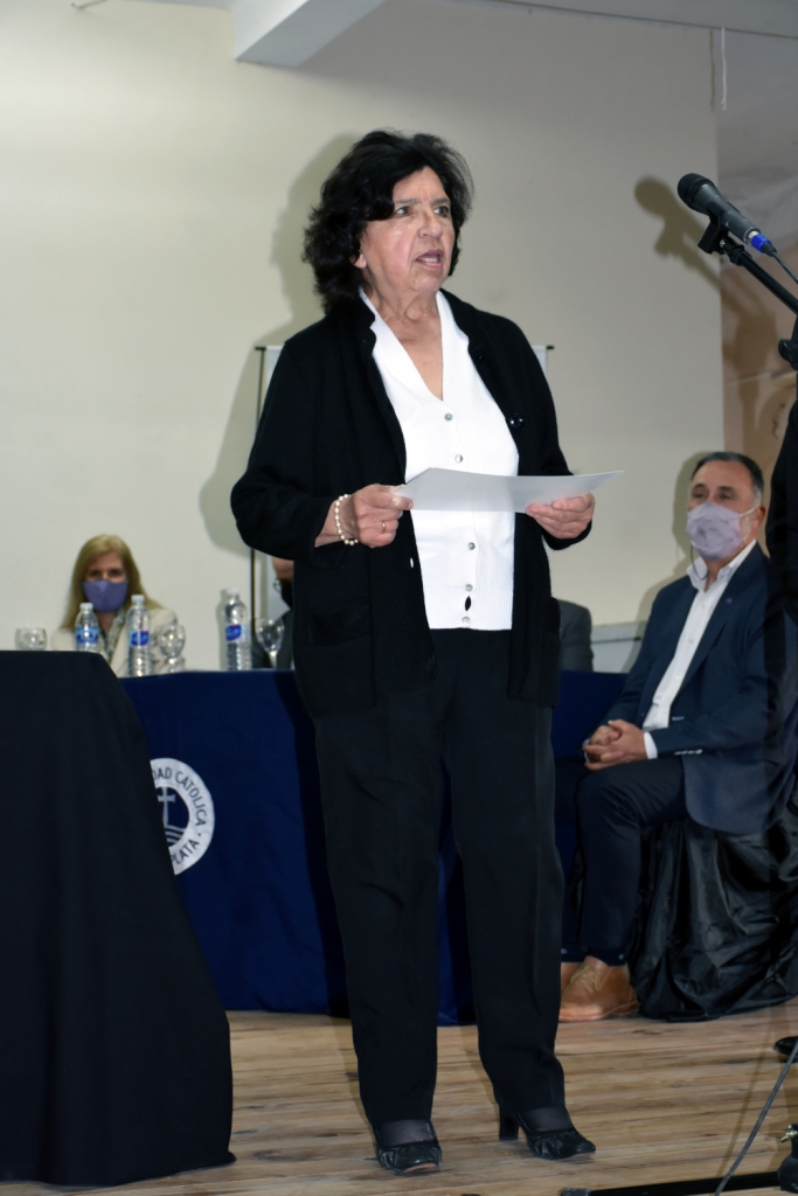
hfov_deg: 20.2
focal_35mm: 68
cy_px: 598
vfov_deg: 29.9
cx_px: 399
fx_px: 2243
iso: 800
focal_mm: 45
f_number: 4.8
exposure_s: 1/60
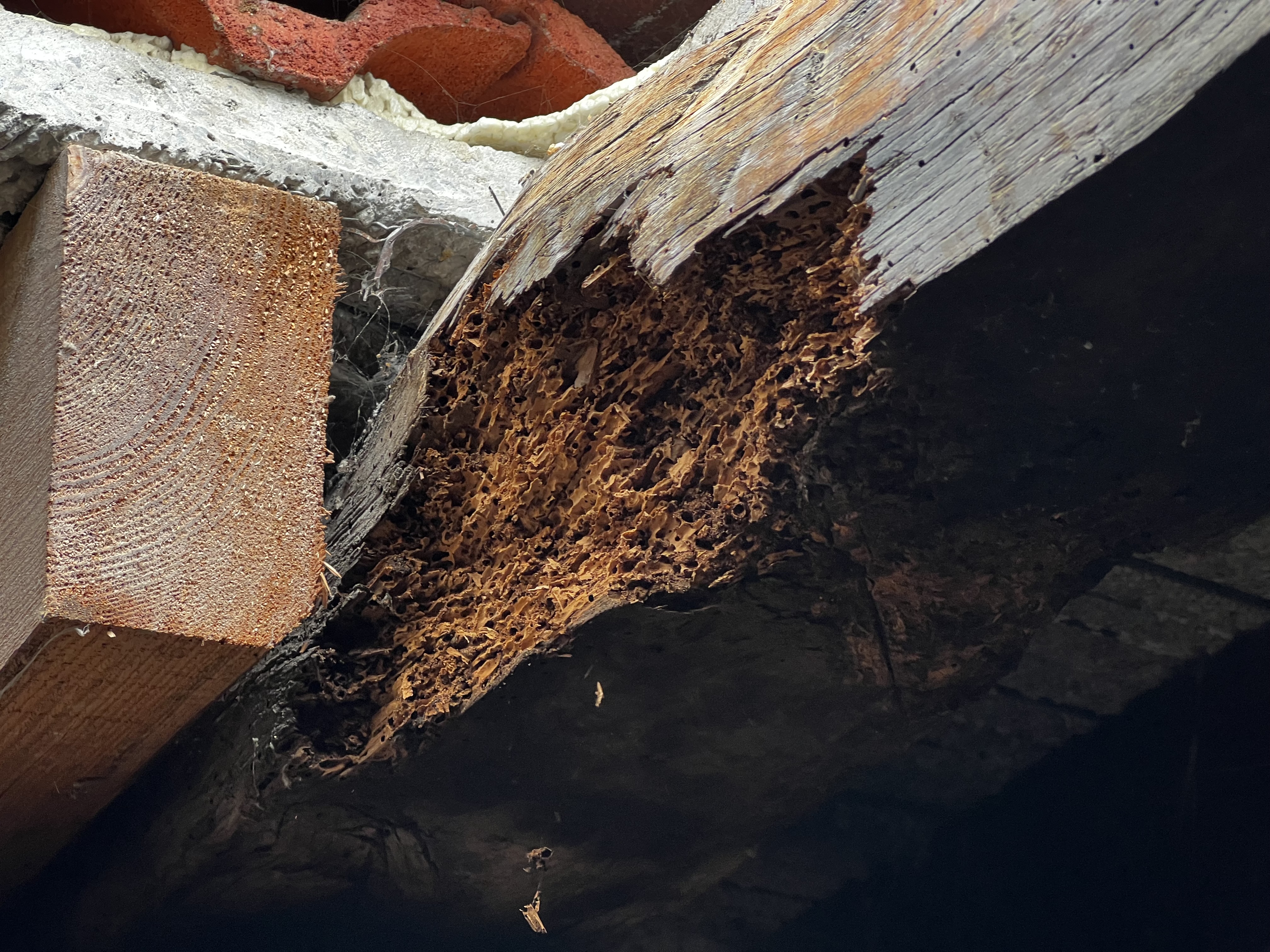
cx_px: 635
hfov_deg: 25.3
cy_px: 476
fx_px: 2825
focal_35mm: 77
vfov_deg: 19.1
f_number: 2.8
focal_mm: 9
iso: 125
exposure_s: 1/99
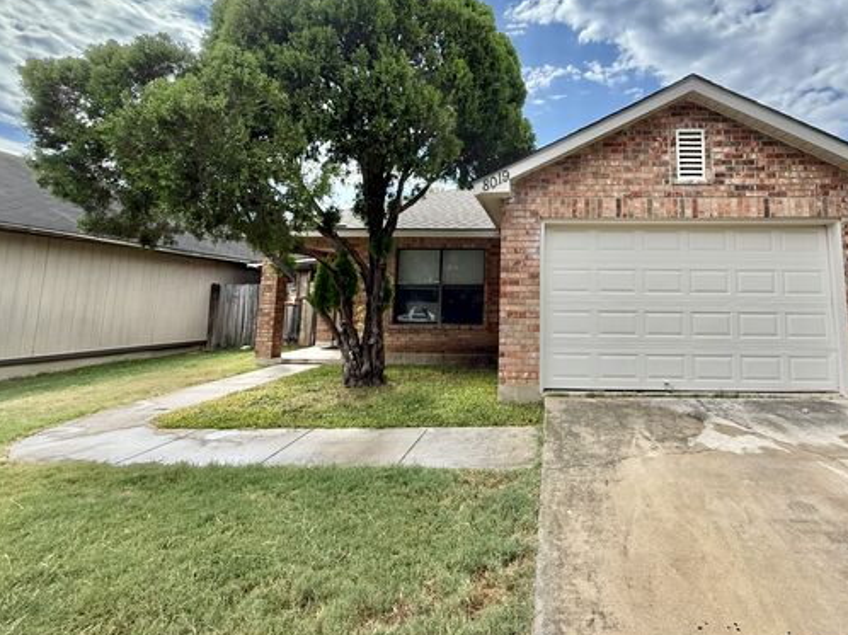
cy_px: 250
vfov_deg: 70.7
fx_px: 441
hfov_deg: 85.7
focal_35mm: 18
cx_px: 540
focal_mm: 2.22
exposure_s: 1/928
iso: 64
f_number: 2.2
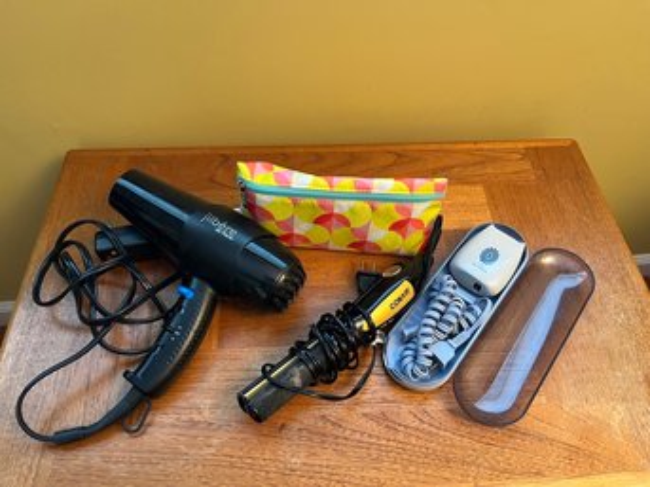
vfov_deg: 53.0
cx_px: 325
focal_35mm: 26
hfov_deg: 67.3
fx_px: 488
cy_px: 244
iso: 400
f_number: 1.6
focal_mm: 5.1
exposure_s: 1/60
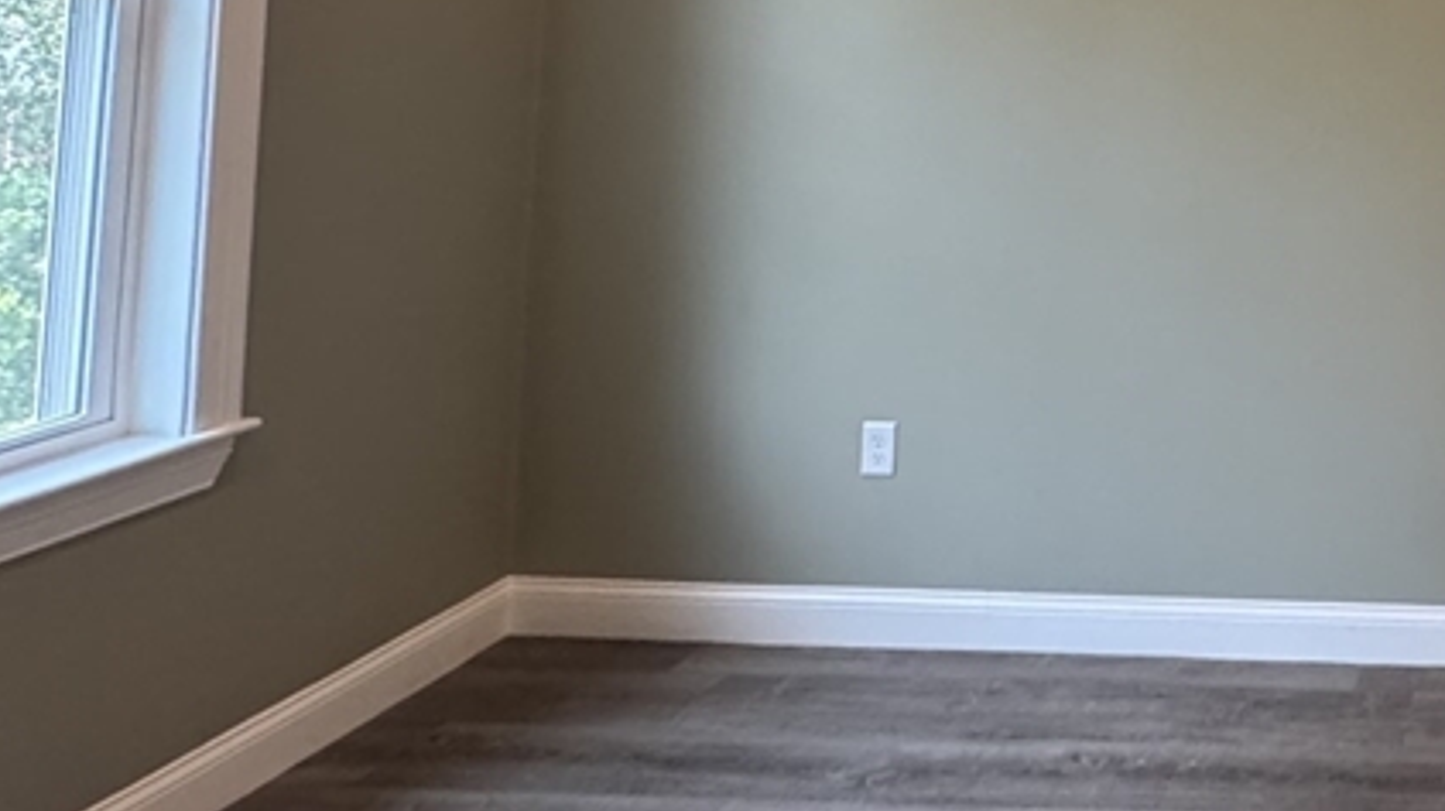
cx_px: 1558
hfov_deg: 43.2
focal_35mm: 37
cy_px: -65
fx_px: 1417
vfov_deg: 29.1
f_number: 2.2
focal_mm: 2.22
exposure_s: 1/120
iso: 320
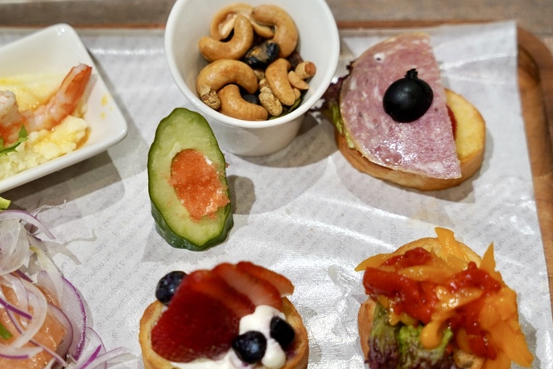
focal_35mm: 84
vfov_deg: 16.2
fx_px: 1296
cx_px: 191
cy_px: 210
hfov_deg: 24.0
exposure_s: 1/160
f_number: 4
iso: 1250
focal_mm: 57.9
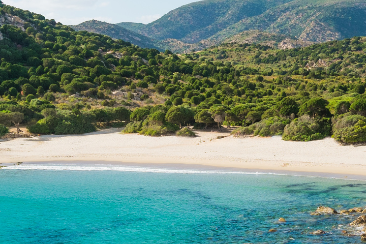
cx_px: 219
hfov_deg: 21.9
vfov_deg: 14.7
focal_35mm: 93
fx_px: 945
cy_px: 144
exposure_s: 1/420
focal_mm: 27
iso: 200
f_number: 7.1
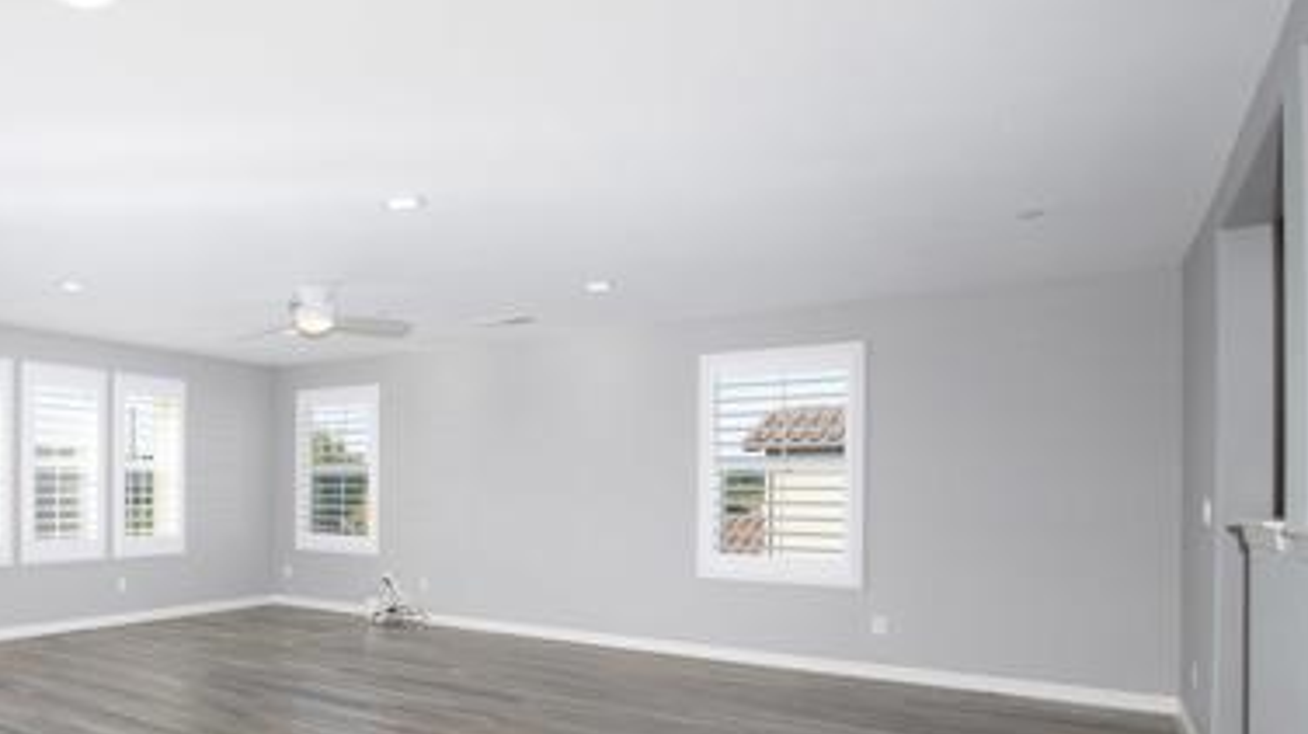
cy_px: 485
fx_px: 867
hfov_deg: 65.3
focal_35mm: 25
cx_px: 209
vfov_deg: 45.3
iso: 320
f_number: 7.1
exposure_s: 1/250
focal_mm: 14
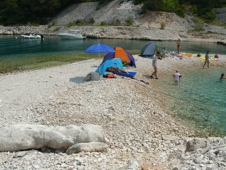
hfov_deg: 52.6
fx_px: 229
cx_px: 113
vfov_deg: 40.7
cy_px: 85
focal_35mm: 35
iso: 100
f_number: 5.6
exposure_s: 1/320
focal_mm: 7.4
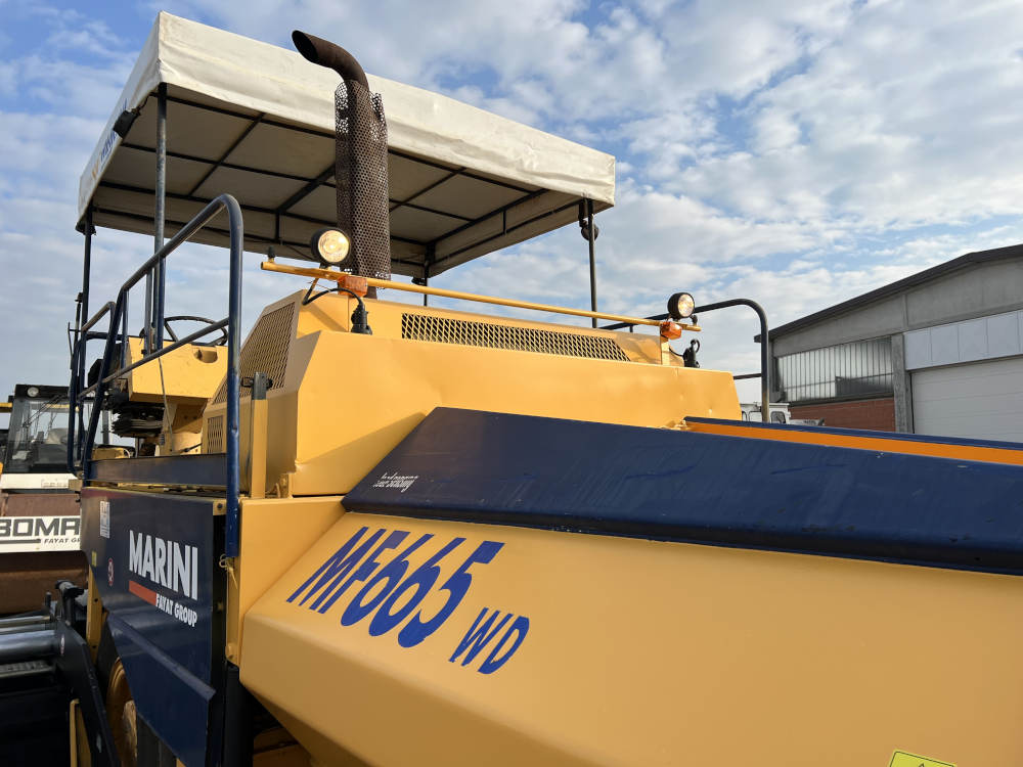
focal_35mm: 26
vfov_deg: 53.1
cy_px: 384
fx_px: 768
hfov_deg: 67.3
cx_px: 512
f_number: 1.5
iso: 50
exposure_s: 1/3257
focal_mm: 5.7
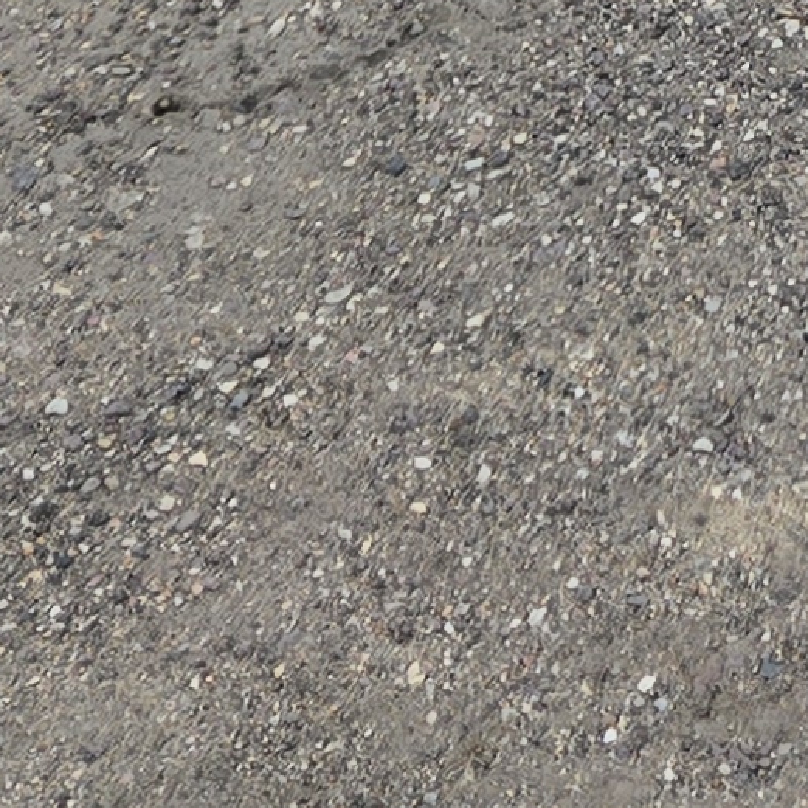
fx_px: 4120
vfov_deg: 9.8
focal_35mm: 156
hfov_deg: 10.4
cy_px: -1190
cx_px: 1520
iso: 25
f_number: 1.8
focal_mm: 5.4
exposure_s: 1/900
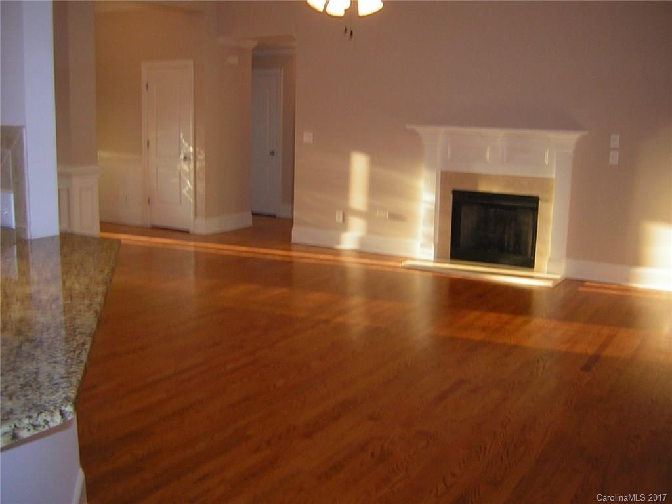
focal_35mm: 36
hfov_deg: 51.4
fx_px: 699
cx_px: 336
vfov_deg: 39.7
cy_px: 252
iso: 56
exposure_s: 1/30
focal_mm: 4.7
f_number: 2.6
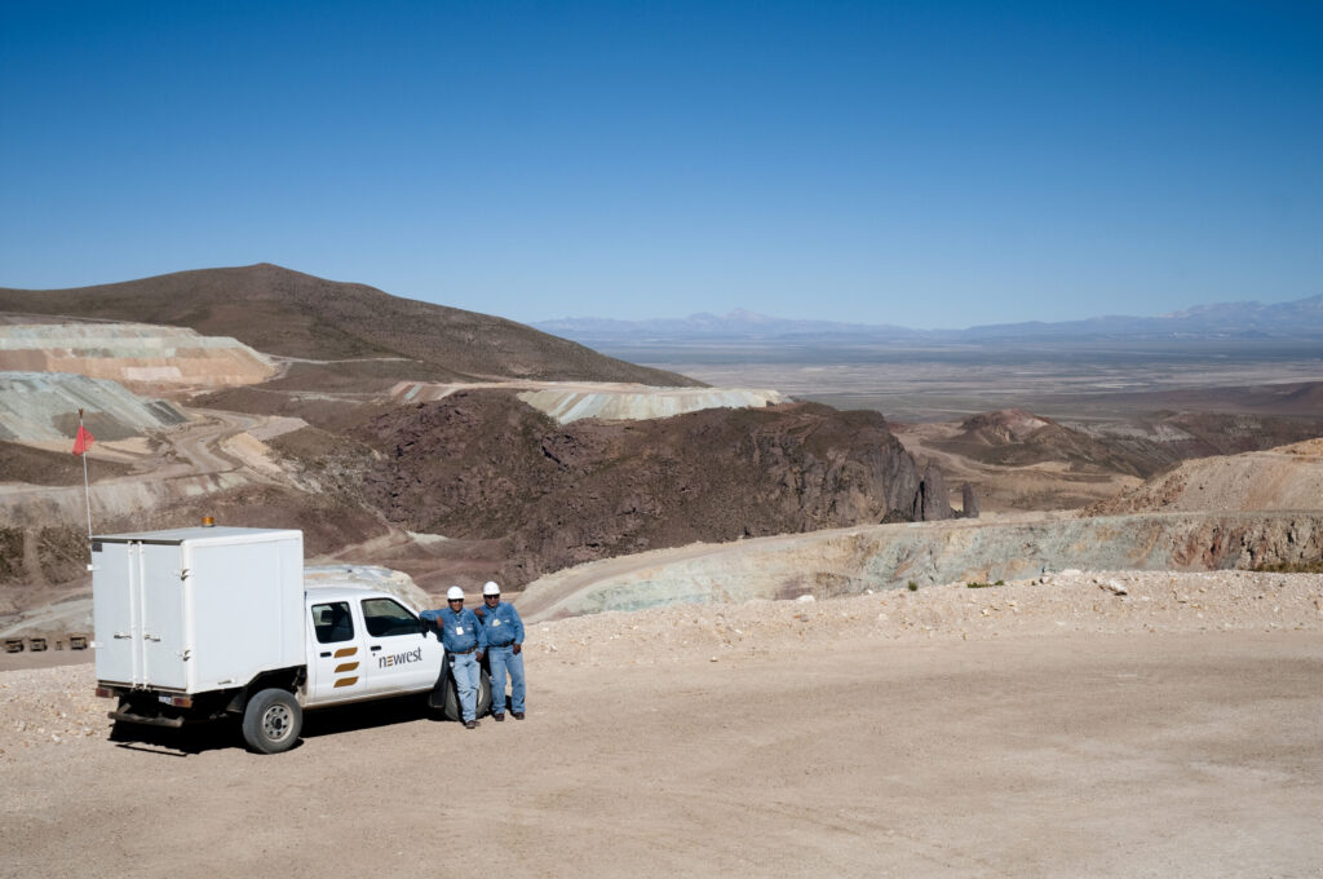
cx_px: 662
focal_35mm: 60
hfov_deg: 33.4
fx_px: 2202
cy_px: 440
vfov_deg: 22.6
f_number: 4.5
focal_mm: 40
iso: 100
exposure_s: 1/2000
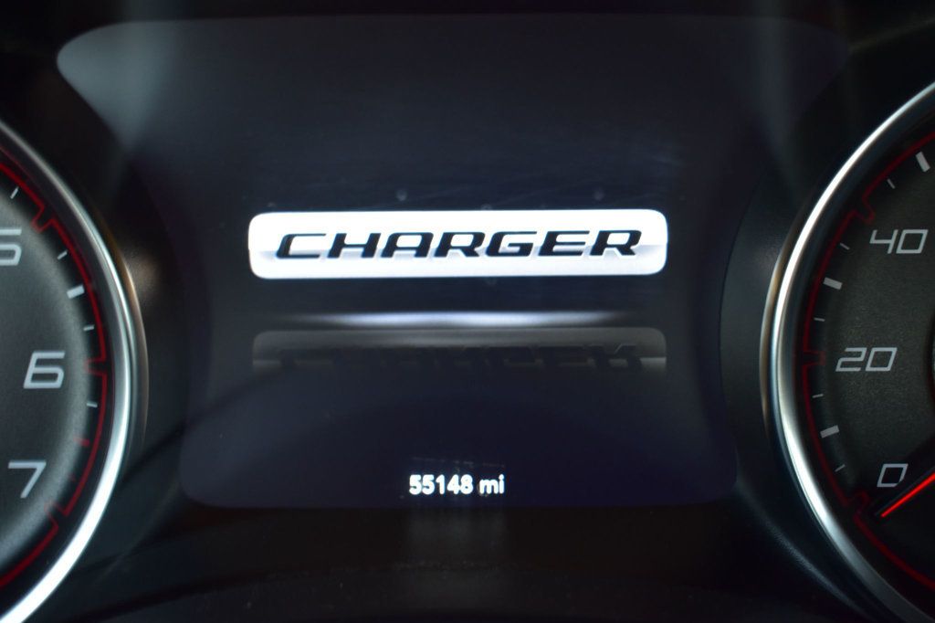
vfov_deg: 23.8
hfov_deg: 35.1
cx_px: 468
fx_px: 1480
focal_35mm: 57
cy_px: 312
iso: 800
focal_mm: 38
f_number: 6.3
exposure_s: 1/15
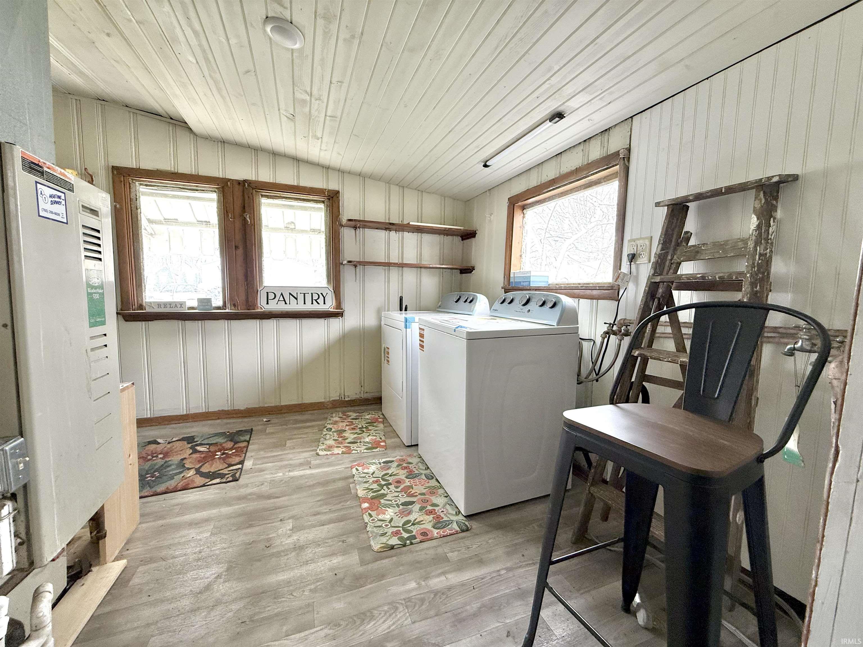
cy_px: 324
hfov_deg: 102.1
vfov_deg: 85.7
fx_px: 349
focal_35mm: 14
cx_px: 432
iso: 125
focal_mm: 2.22
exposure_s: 1/99
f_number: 2.2
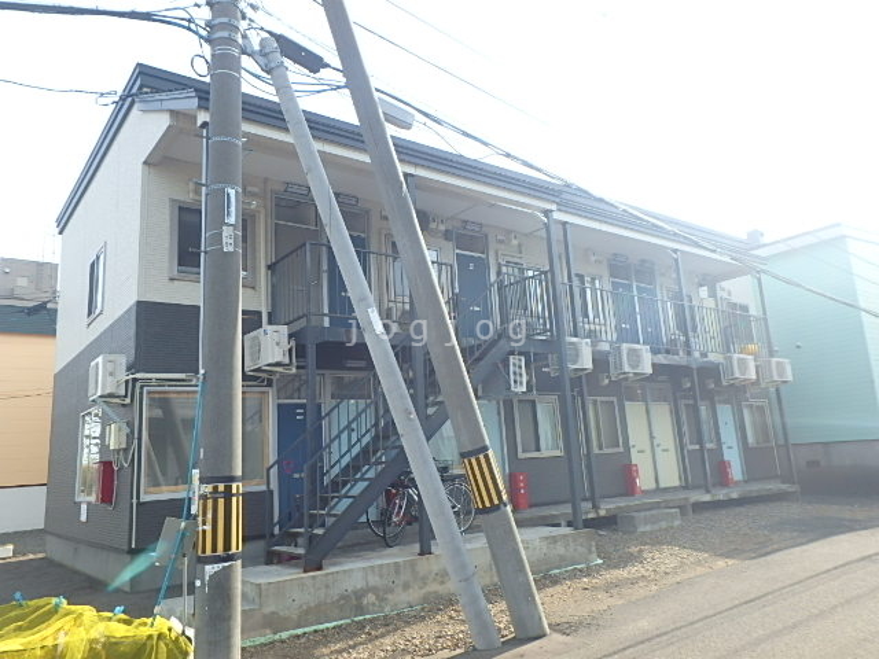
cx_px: 440
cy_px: 330
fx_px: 660
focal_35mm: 26
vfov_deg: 53.1
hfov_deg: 67.3
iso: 125
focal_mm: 4.7
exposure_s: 1/250
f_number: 4.3
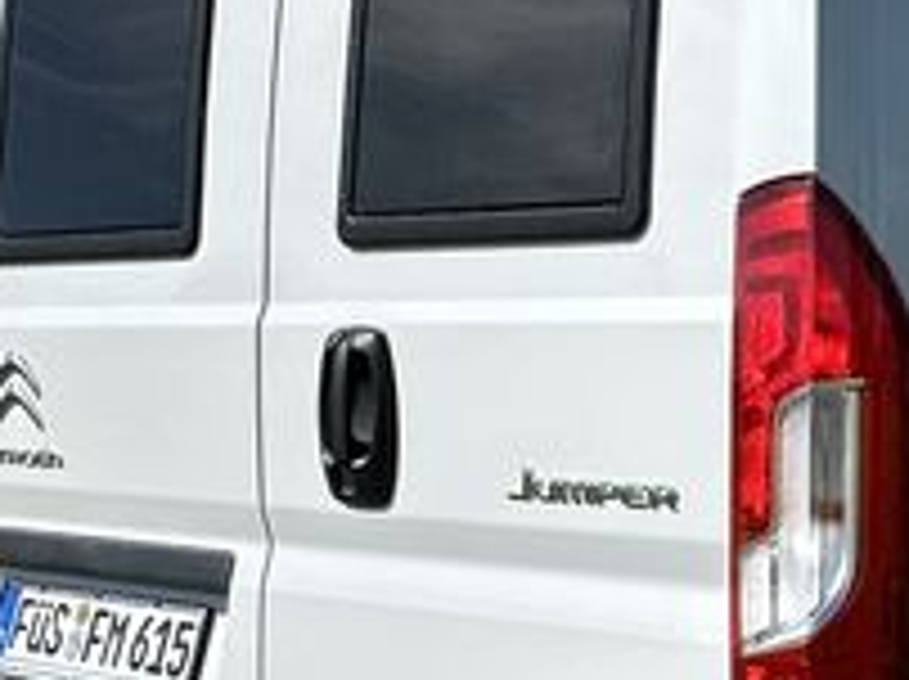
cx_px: 1107
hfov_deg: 24.7
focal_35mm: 71
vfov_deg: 20.7
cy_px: 333
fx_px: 1862
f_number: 2.2
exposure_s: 1/2959
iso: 50
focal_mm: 2.22
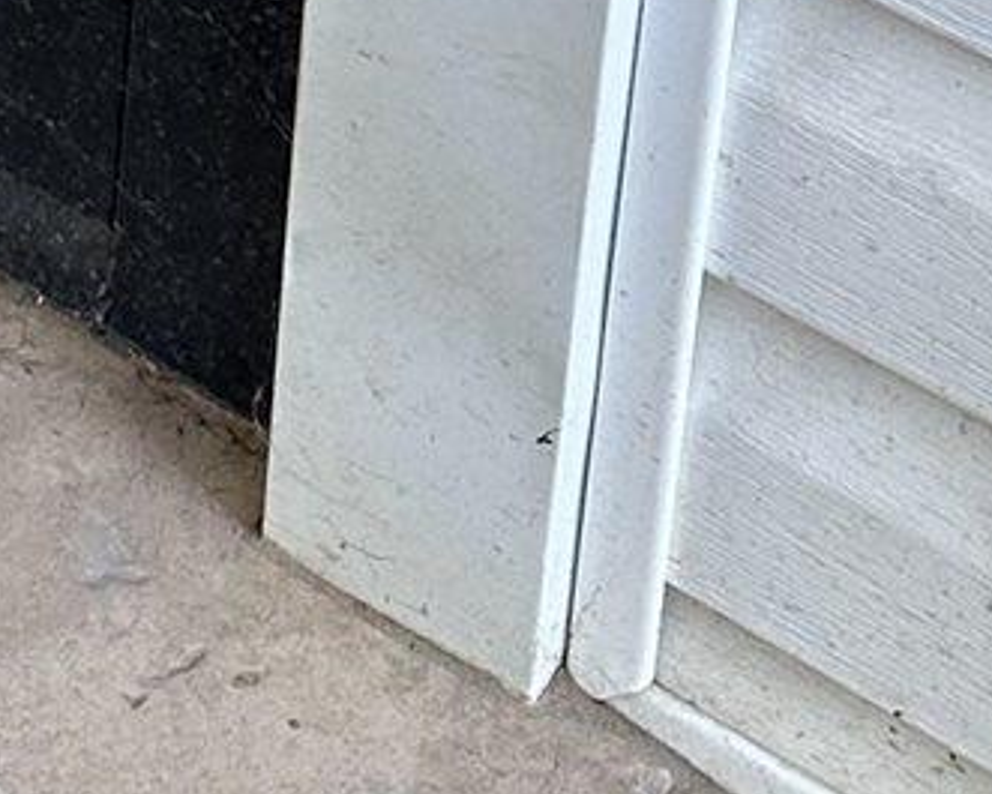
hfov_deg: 10.8
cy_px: -1435
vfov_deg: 8.3
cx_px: -1022
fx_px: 4787
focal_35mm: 163
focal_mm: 6.86
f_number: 1.78
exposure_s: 1/194
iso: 64
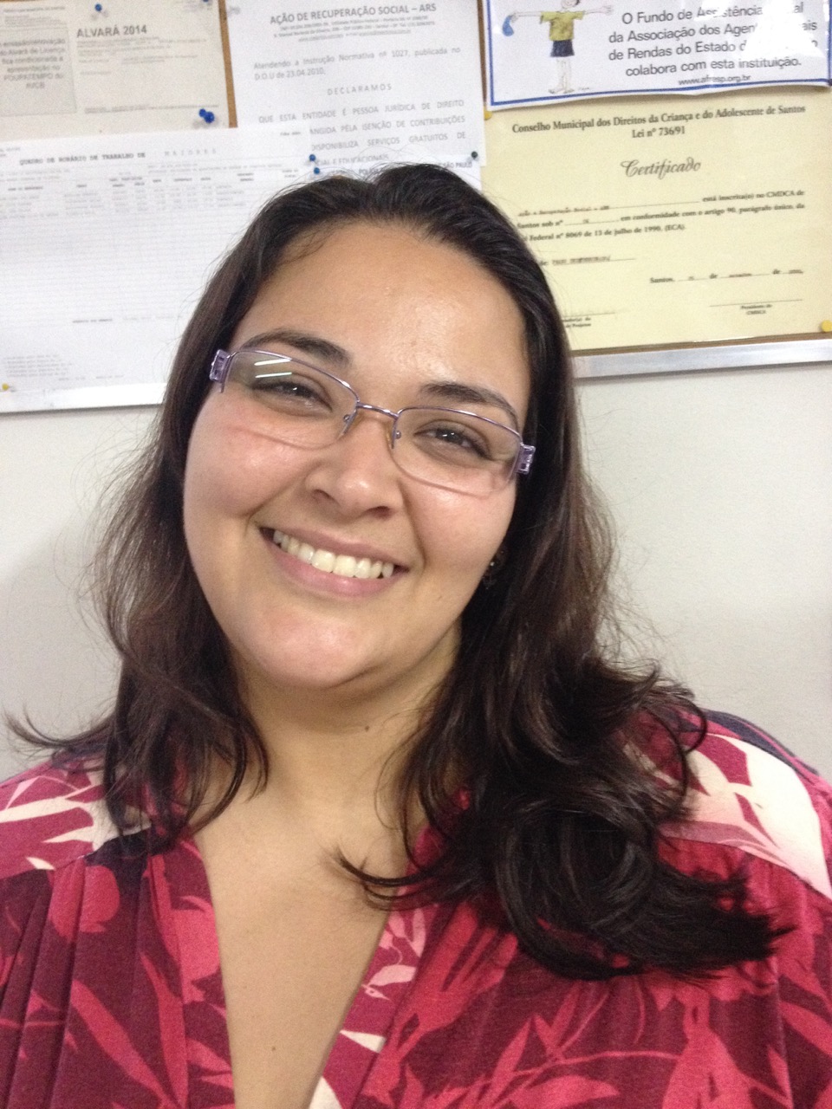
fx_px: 1122
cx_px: 416
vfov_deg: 52.6
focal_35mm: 35
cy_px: 554
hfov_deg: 40.7
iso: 400
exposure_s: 1/15
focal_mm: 4.28
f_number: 2.4
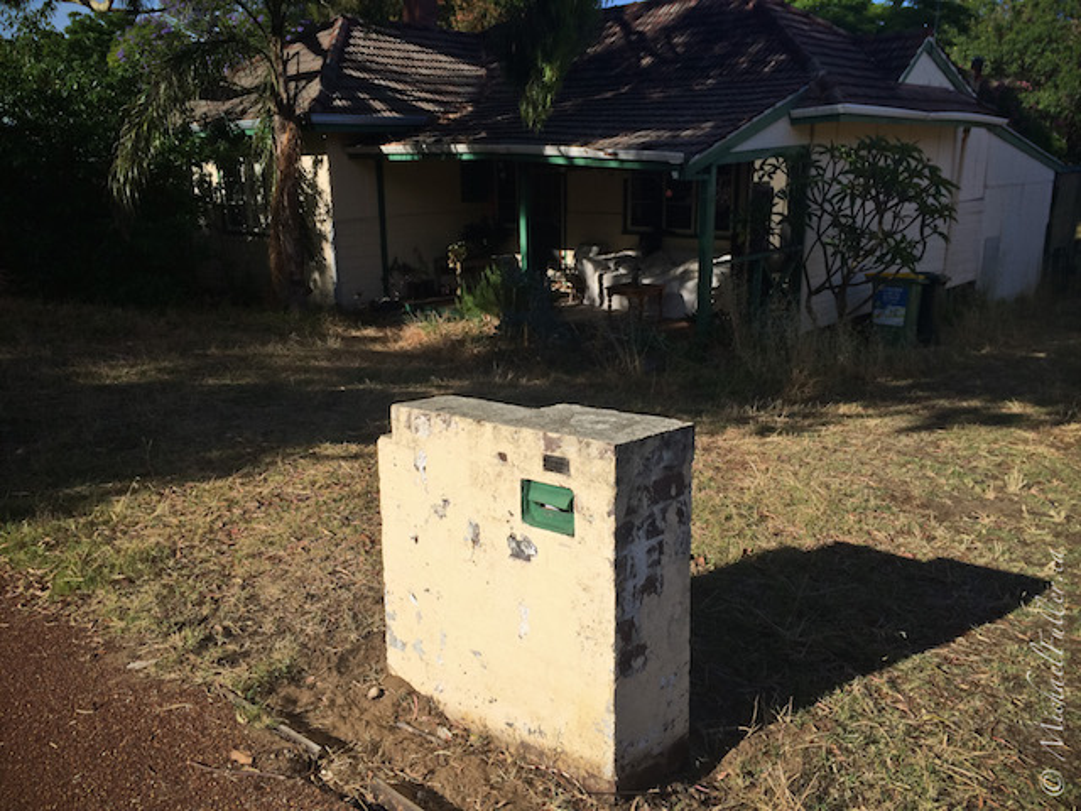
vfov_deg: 46.8
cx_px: 540
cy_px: 406
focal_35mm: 30
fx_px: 937
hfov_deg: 60.0
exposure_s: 1/2900
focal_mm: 4.12
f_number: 2.2
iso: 32
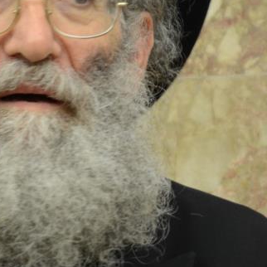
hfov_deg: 6.0
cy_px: 98
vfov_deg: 6.0
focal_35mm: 291
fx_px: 2539
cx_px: 4
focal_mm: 72
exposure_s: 1/100
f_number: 5.6
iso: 1000
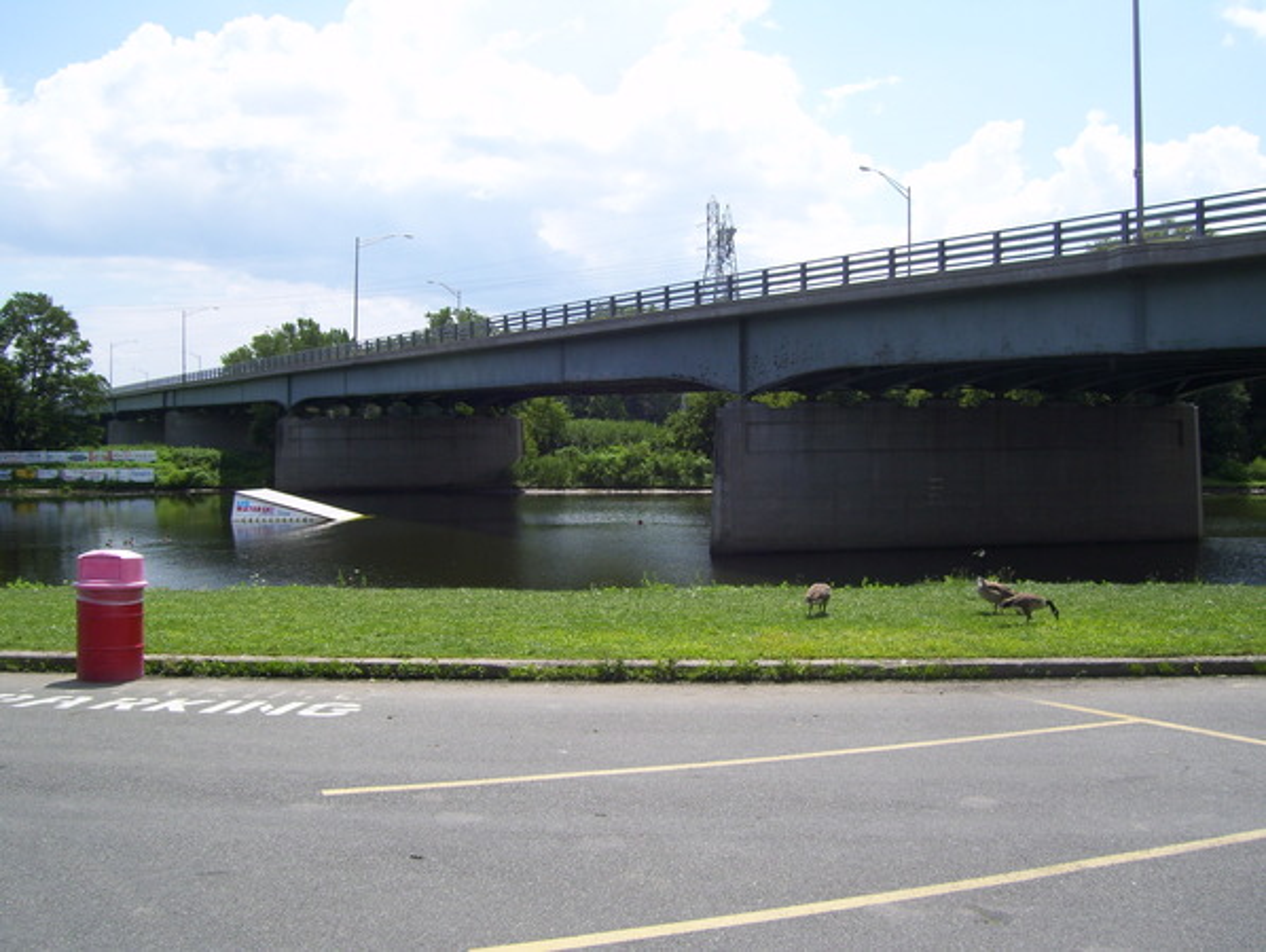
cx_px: 633
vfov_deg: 39.7
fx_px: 1318
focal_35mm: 36
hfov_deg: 51.3
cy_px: 476
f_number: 4.8
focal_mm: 6
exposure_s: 1/640
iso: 80
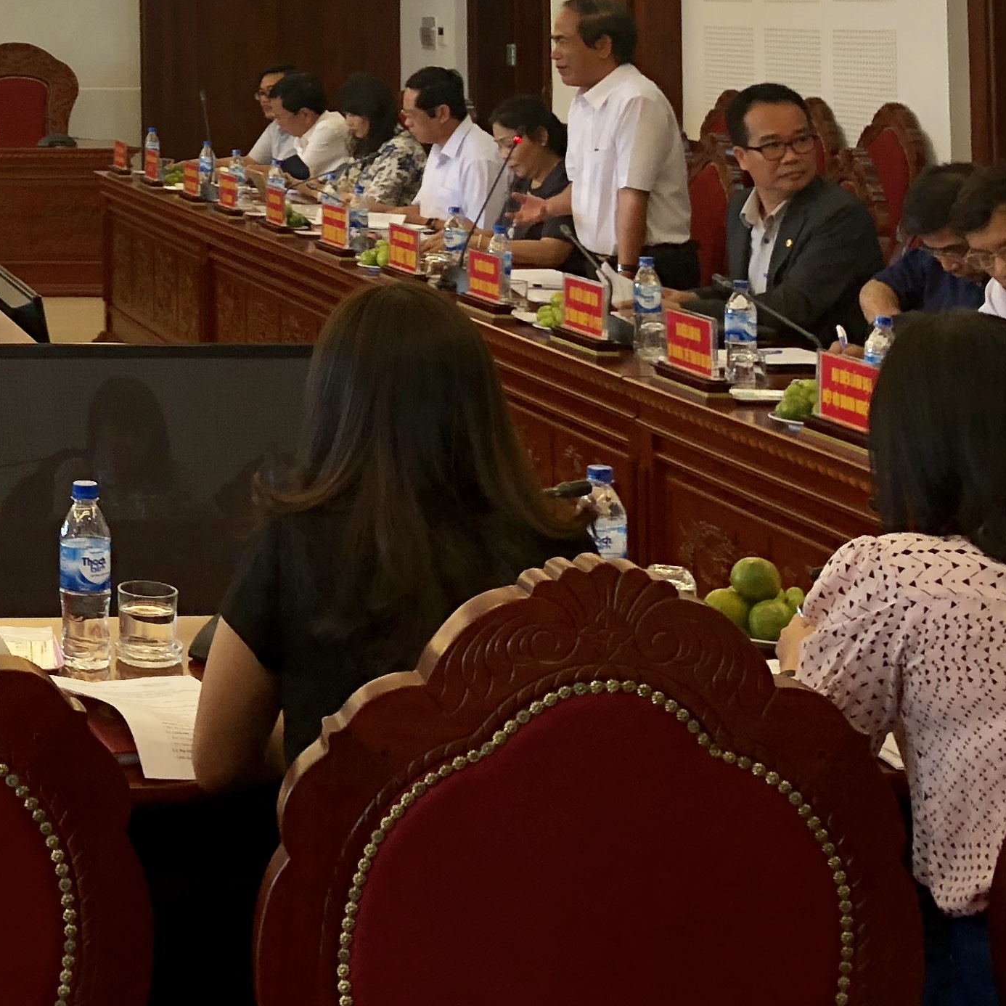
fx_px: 2367
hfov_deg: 21.9
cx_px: -253
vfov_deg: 22.8
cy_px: -57
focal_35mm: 72
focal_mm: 4
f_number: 1.8
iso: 64
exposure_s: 1/100
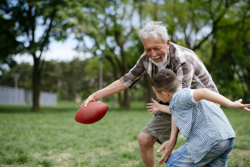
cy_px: 84
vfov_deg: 23.4
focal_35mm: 58
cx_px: 125
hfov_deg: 34.5
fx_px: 403
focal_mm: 58
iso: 80
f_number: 2
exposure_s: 1/3200
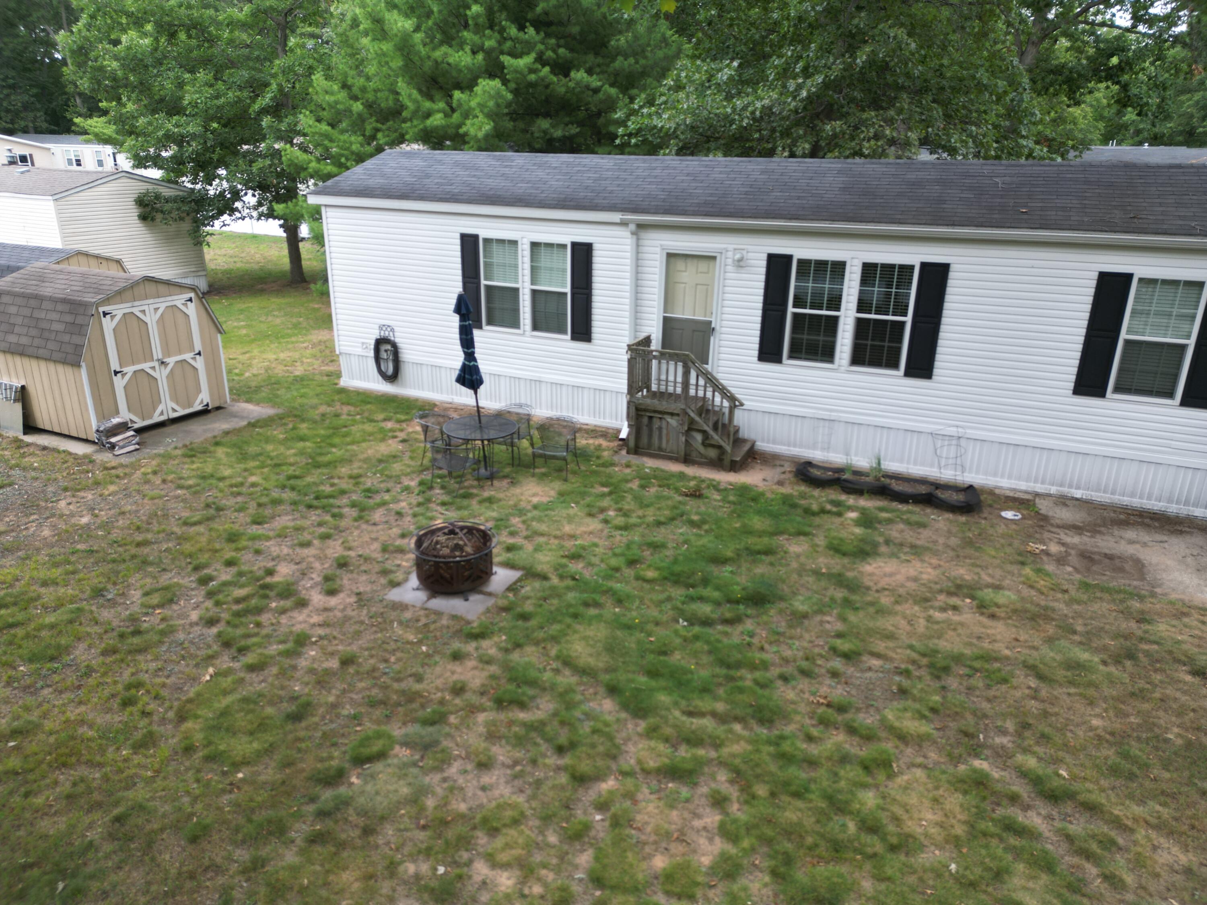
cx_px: 604
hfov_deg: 71.6
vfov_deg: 56.8
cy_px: 452
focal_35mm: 24
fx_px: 837
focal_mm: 6.72
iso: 120
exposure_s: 1/500
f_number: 1.7
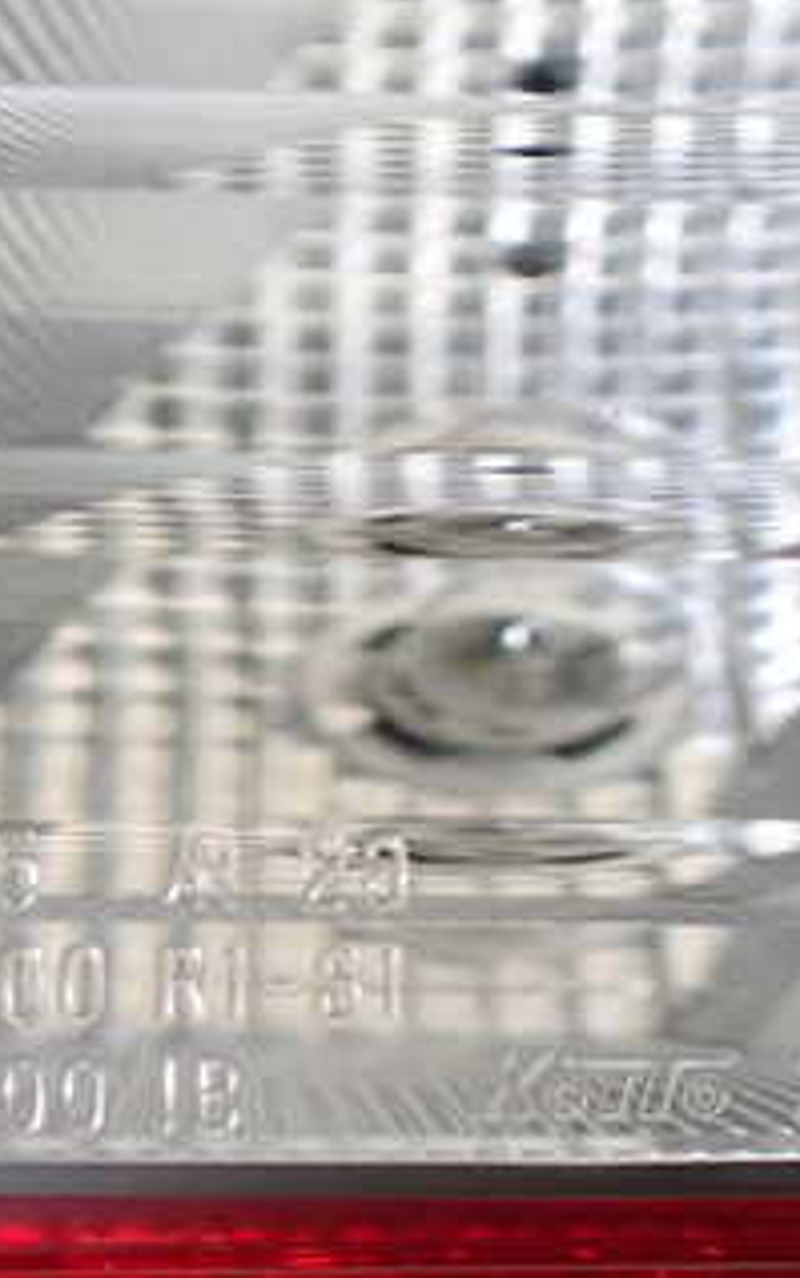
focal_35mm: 60
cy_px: 856
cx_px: 217
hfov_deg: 21.5
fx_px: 2091
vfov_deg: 33.7
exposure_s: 1/100
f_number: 2.3
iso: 800
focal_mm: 5.4
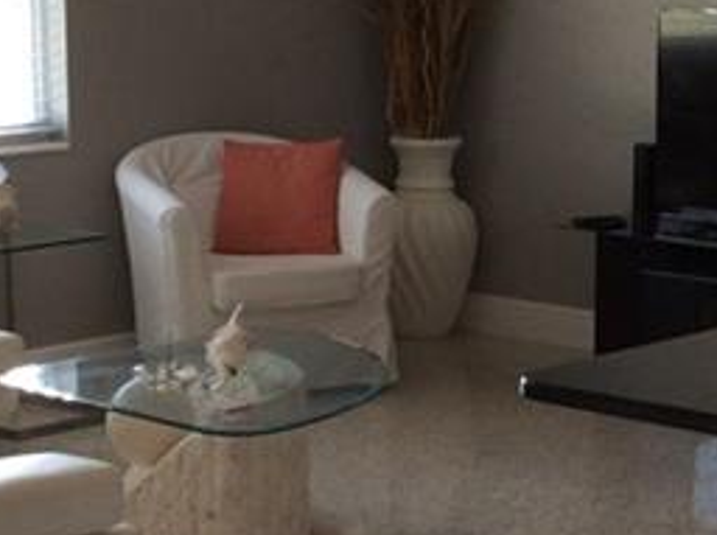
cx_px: 471
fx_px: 2646
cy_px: 429
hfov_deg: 15.4
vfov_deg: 11.5
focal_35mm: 128
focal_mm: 3.3
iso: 32
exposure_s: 1/60
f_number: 2.4
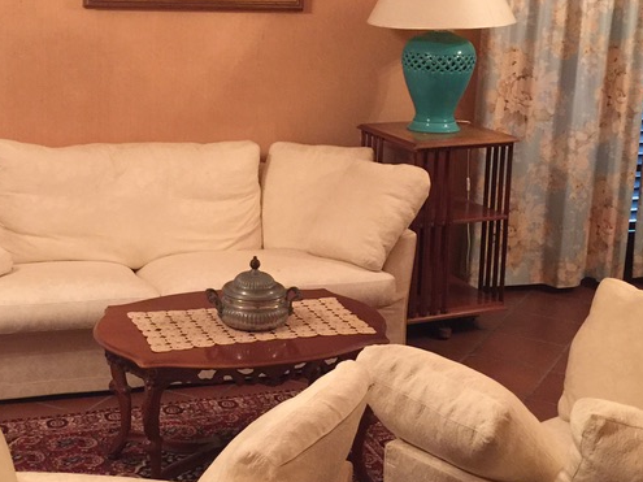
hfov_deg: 32.1
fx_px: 1114
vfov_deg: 24.3
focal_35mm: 60
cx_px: 275
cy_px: 184
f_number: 2.2
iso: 100
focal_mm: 4.15
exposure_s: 1/10
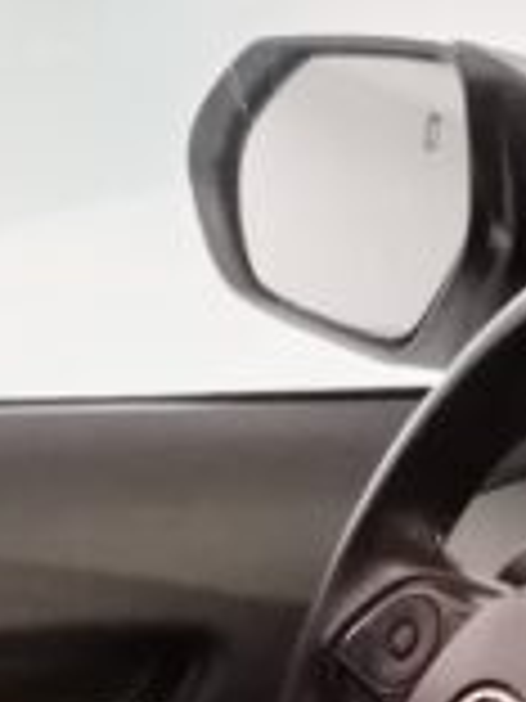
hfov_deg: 9.4
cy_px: 1436
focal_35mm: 158
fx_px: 3201
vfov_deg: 11.2
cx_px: 94
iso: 2216
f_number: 1.75
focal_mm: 5.25
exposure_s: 1/25
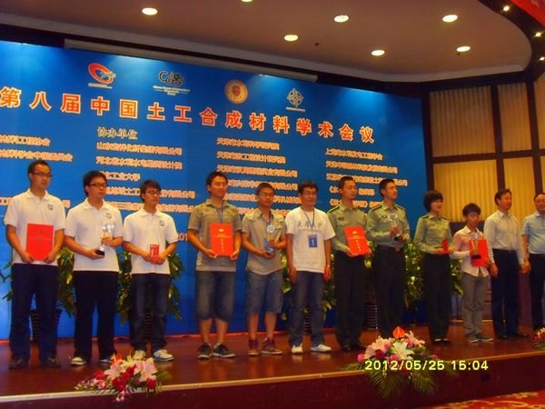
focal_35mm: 39
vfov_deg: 36.8
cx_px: 272
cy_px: 204
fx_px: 614
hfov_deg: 47.9
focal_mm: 6.6
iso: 400
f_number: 3.5
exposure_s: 1/45
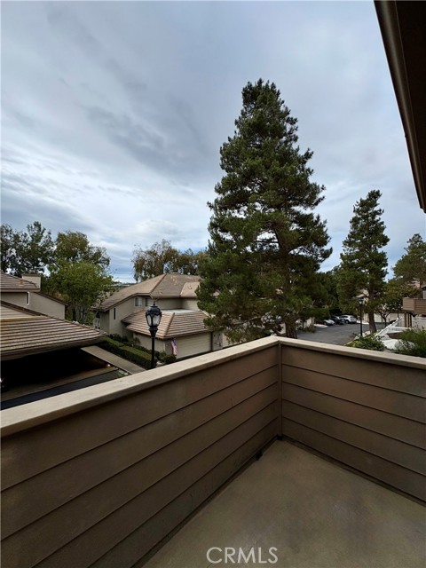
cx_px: 213
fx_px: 230
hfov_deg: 85.7
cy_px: 284
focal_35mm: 14
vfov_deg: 102.1
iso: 50
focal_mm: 2.22
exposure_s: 1/2273
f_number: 2.2
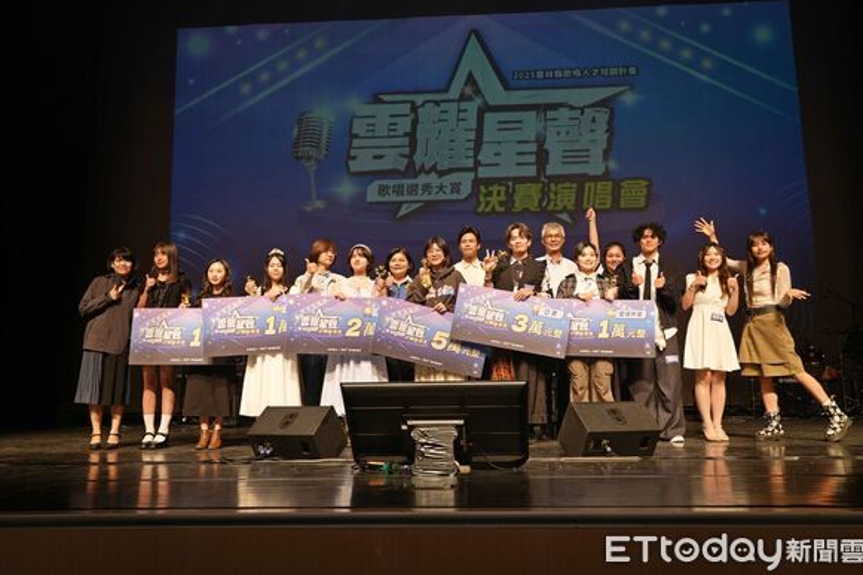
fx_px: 743
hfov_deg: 60.3
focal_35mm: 31
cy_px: 282
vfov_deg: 42.3
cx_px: 431
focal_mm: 30
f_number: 4
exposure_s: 1/30
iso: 250
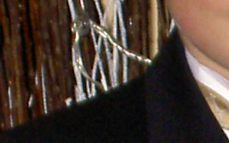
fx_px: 3787
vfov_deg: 2.1
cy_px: 374
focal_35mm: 607
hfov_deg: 3.4
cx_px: 658
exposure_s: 1/80
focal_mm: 12.4
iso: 200
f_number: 4.2
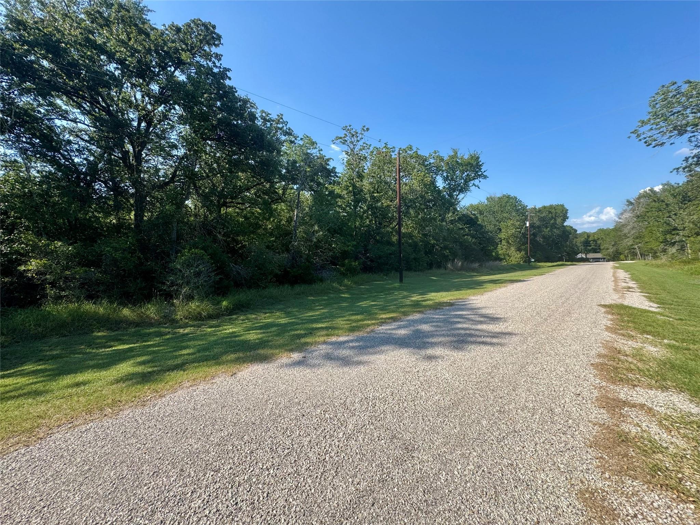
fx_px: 283
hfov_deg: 102.1
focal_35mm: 14
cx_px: 350
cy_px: 262
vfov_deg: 85.7
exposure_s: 1/727
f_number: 2.2
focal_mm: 2.22
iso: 40
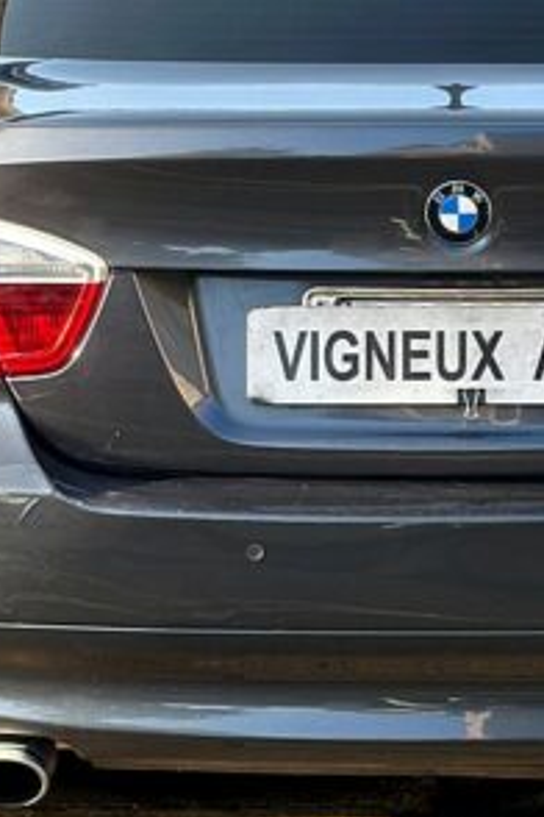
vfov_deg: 15.1
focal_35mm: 136
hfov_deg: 10.0
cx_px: 488
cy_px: 339
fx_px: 3082
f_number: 1.78
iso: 64
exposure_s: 1/412
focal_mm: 6.86
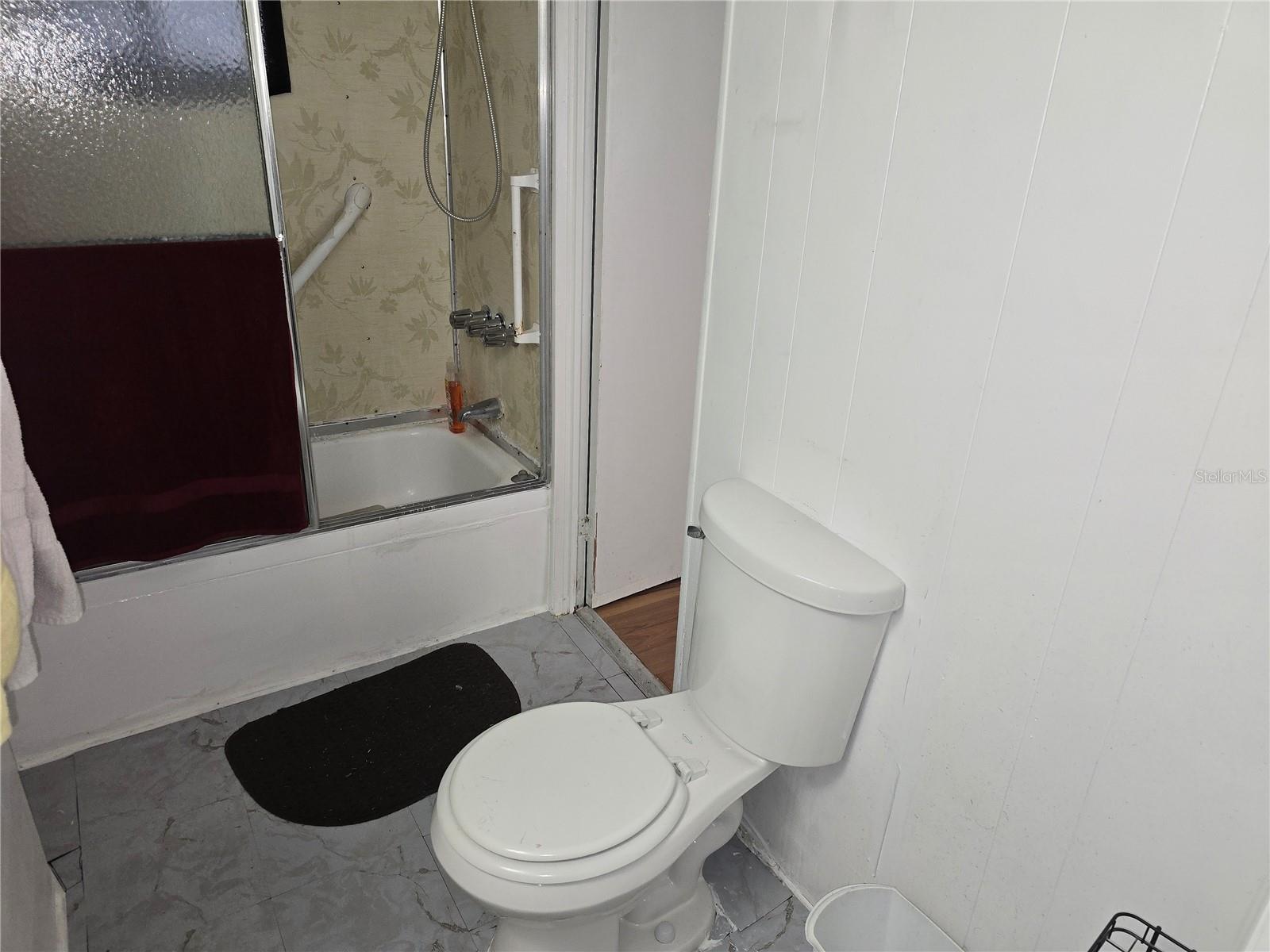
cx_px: 635
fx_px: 844
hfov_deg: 73.9
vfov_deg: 58.9
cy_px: 476
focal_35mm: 23
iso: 125
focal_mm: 6.3
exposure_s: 1/60
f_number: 1.7
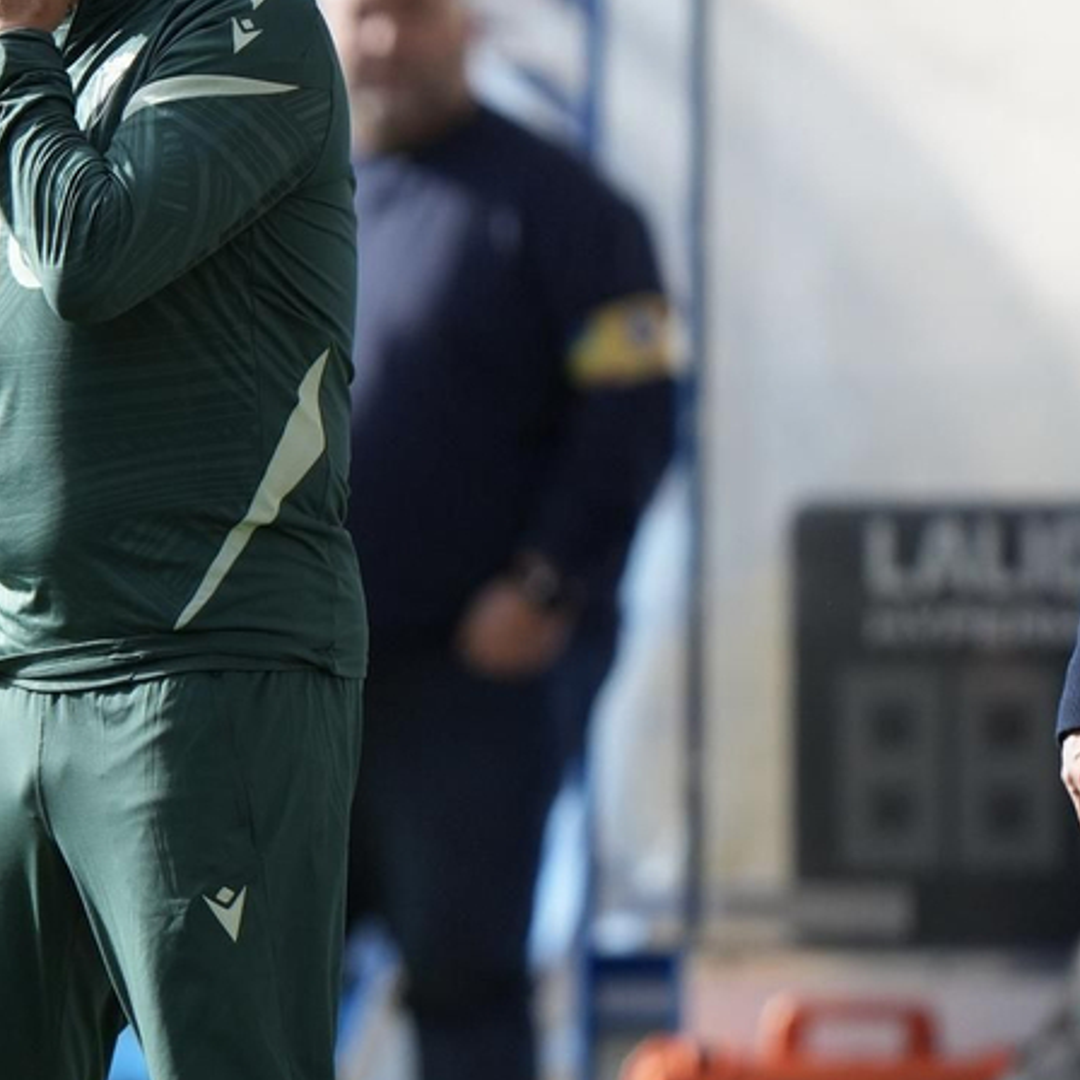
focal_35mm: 1214
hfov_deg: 1.4
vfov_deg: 1.4
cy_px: 629
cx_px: -711
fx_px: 42852
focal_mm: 400
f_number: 2.8
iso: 250
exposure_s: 1/1600
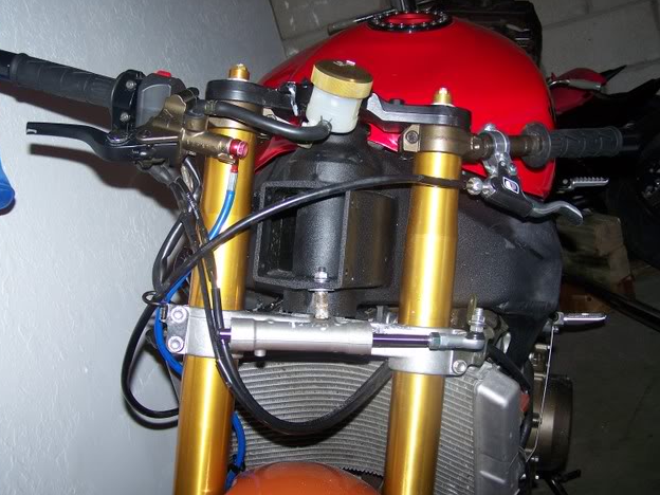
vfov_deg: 35.1
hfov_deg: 45.8
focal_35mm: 41
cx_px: 323
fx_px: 782
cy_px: 242
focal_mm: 6.7
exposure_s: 1/60
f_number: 2.8
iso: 80
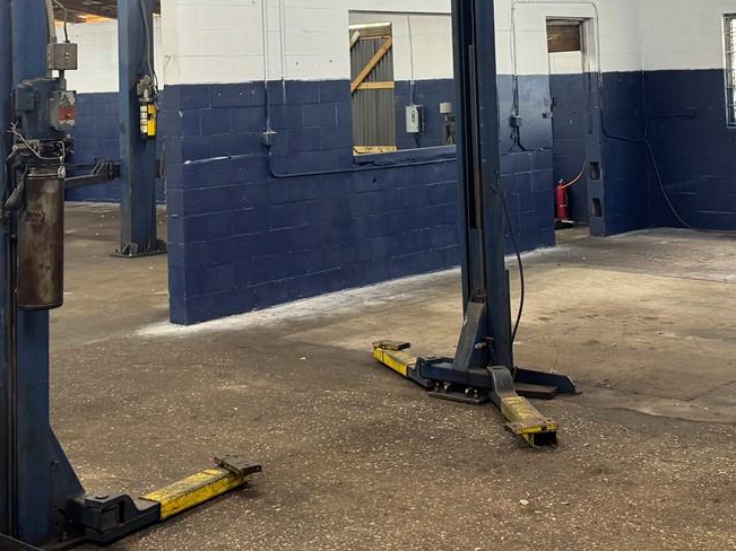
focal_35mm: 59
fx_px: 1254
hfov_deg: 32.7
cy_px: 36
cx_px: 383
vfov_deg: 24.0
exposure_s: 1/60
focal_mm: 6.76
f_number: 1.78
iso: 160
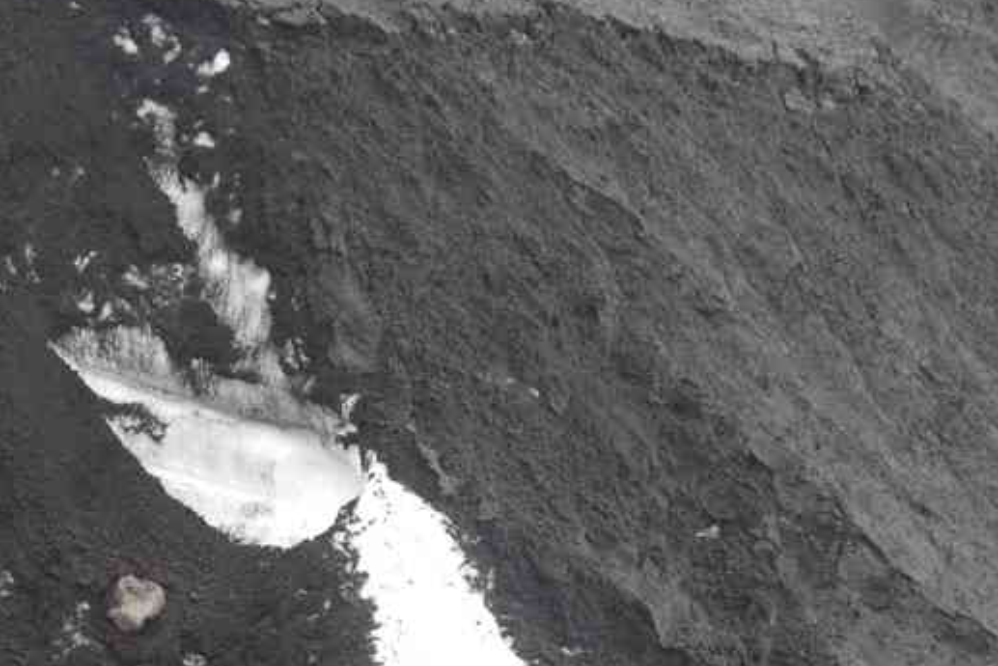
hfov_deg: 12.2
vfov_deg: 8.2
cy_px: 490
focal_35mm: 168
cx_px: 298
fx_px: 4658
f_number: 8
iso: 800
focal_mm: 57.5
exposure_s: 1/100
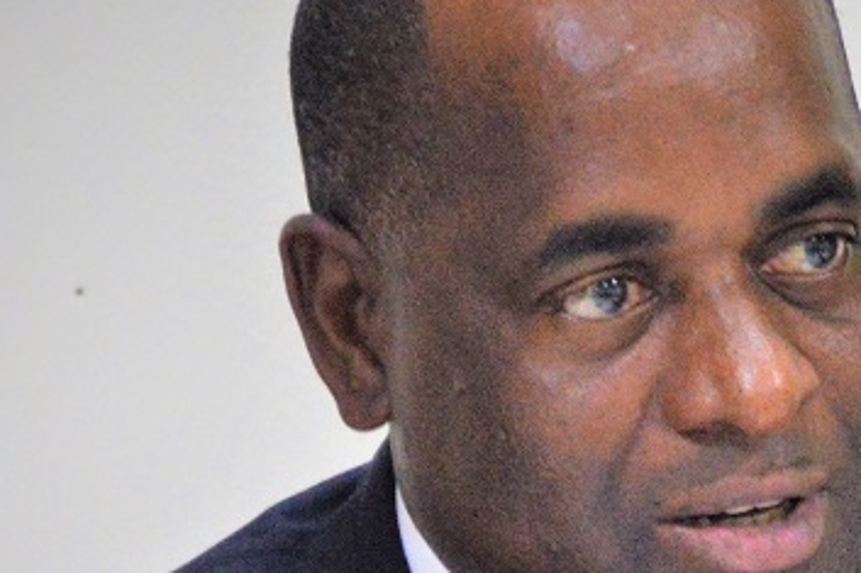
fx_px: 20725
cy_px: 558
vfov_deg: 1.6
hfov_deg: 2.4
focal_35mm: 867
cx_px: 924
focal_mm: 200
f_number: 5.6
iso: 1600
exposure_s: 1/60
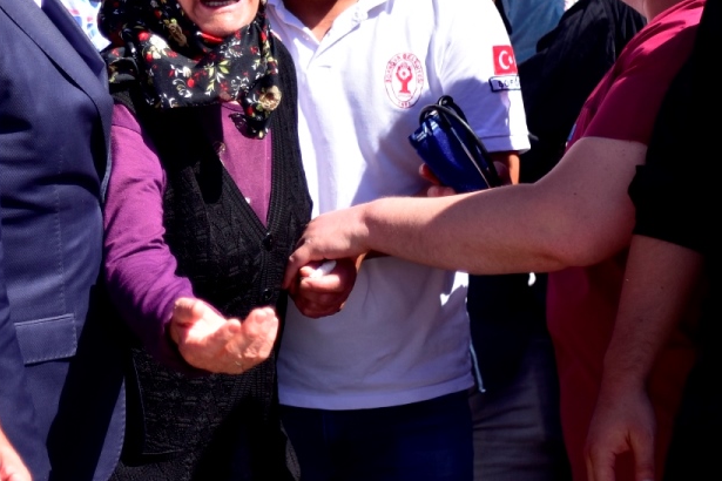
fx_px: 2808
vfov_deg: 9.7
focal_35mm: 140
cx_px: 48
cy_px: 2
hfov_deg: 14.5
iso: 320
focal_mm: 52
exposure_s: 1/4000
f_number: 2.8
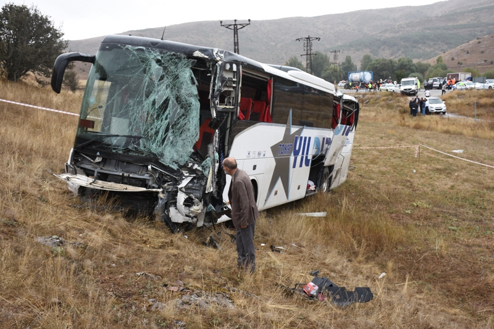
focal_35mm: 48
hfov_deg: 41.1
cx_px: 247
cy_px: 164
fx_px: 658
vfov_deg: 28.1
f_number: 6.3
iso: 200
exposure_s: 1/160
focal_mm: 32
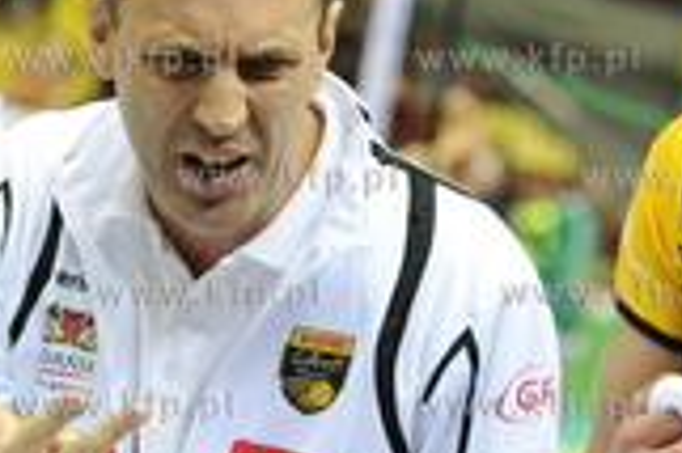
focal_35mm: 174
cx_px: 436
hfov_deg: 11.8
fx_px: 3293
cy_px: 233
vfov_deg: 7.9
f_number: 2.8
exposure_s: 1/1250
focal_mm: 70
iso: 4000
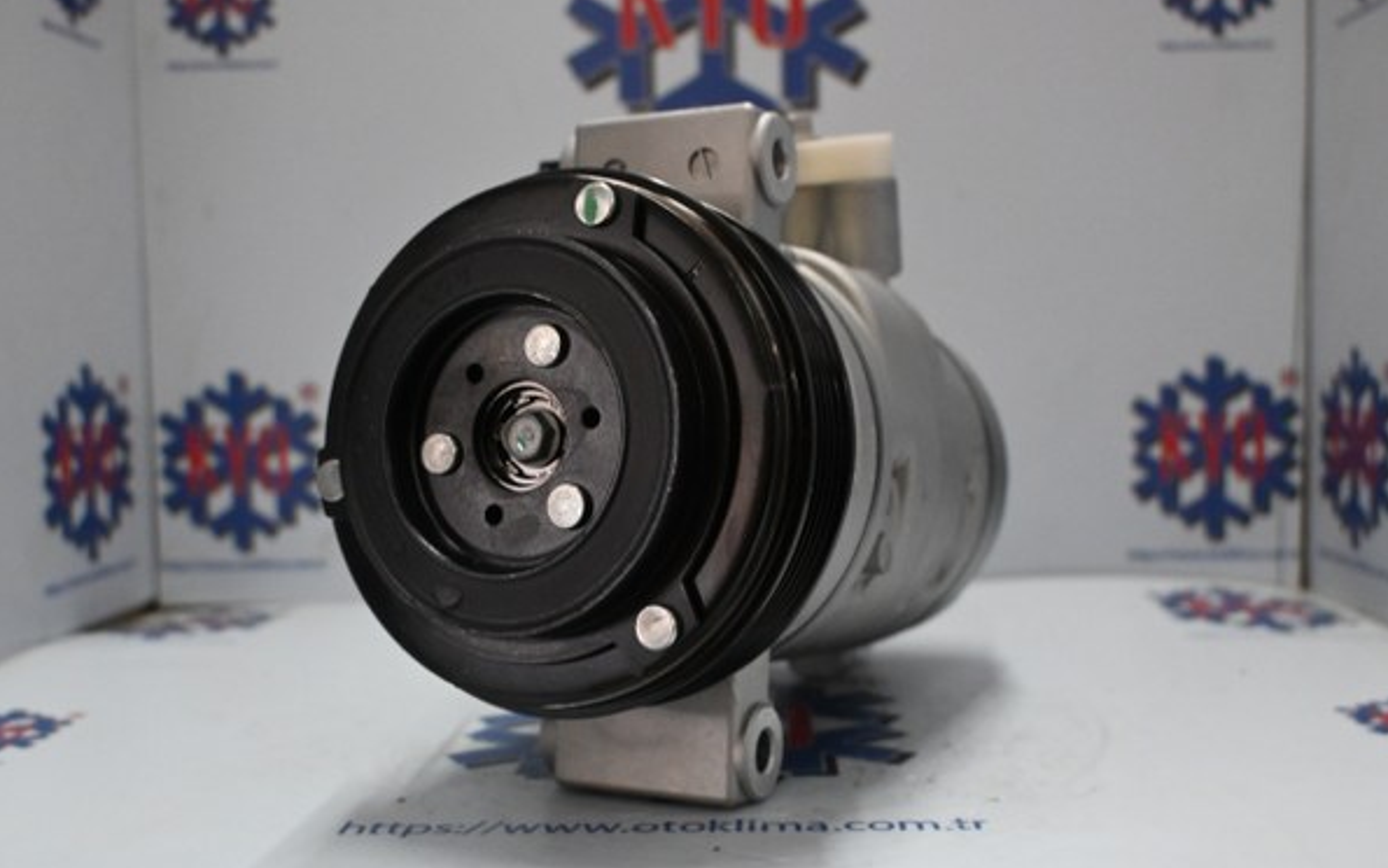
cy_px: 441
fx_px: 1400
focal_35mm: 37
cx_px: 695
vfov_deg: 34.4
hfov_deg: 52.7
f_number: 4.2
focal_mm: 24
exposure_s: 1/125
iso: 3200
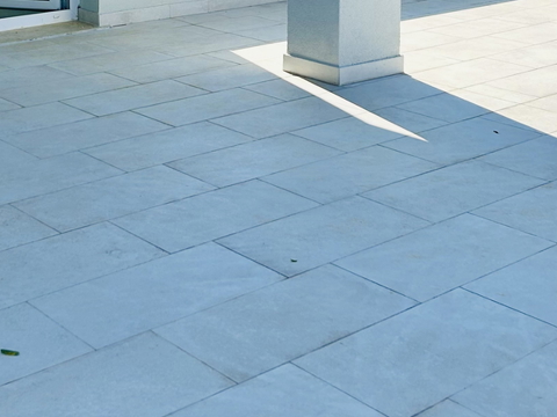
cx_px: 174
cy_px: -64
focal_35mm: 65
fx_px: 1046
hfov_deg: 29.6
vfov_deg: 21.2
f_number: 1.5
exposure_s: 1/3831
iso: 50
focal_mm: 5.7
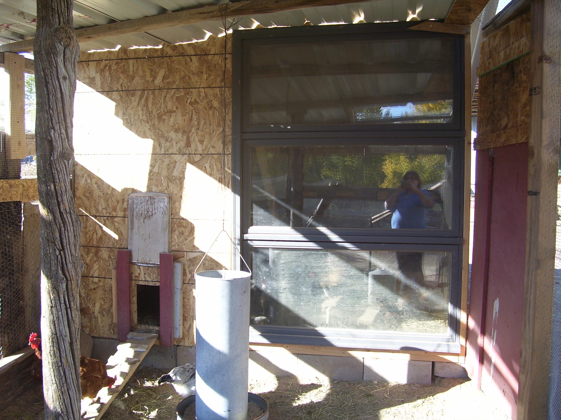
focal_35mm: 34
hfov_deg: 54.0
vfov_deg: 41.8
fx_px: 551
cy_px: 210
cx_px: 280
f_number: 2.7
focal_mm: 5.6
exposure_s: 1/180
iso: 80
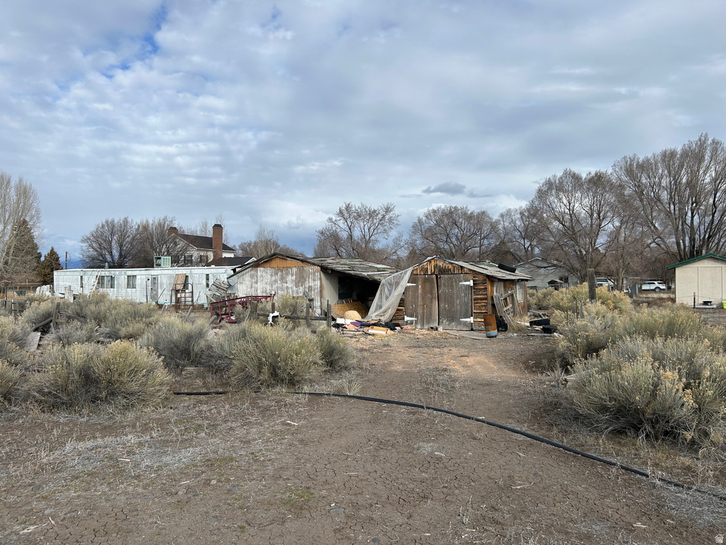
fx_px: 545
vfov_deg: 53.1
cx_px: 363
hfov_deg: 67.3
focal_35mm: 26
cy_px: 272
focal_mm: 5.7
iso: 50
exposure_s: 1/4444
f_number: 1.5
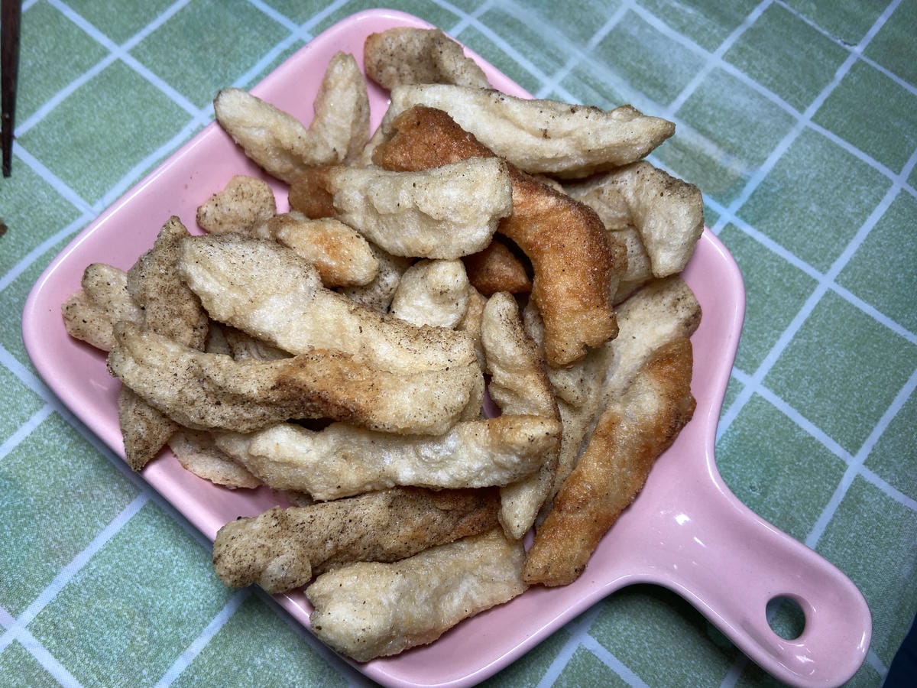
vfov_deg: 53.1
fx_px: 689
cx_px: 458
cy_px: 344
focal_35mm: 26
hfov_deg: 67.3
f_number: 1.8
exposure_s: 1/120
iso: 40
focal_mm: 4.25
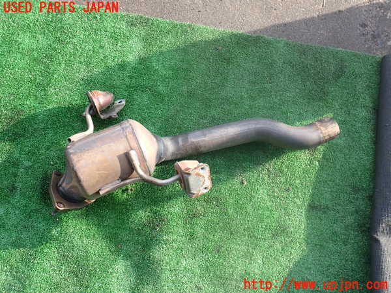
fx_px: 339
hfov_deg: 60.0
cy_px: 146
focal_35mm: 30
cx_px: 196
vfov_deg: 46.8
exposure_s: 1/160
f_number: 3.2
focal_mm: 5.4
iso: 100
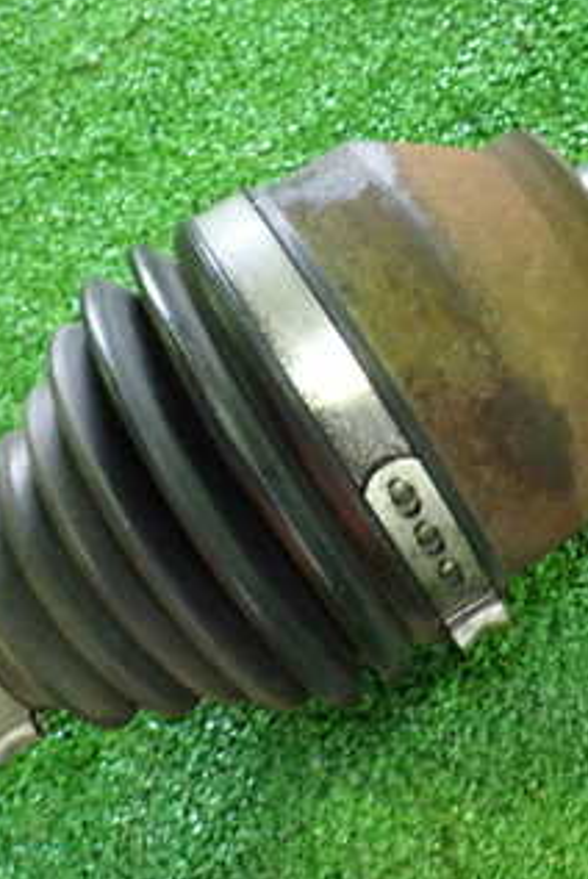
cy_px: 336
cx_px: 447
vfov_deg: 33.8
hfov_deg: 22.8
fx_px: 1442
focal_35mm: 59
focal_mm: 5.4
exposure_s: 1/30
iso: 640
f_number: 2.3
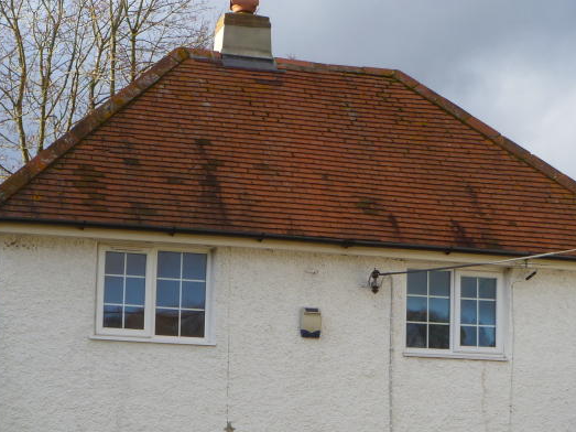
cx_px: 269
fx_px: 1531
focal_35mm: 92
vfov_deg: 15.8
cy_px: 406
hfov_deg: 21.3
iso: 80
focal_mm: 8.4
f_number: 3.8
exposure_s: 1/200
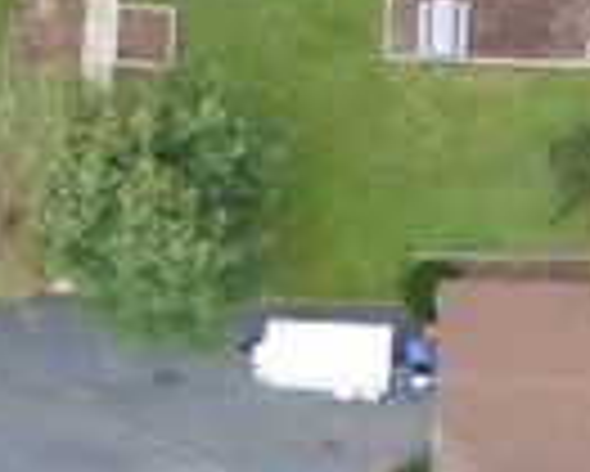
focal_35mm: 115
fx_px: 2010
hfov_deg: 16.7
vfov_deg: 13.2
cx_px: 272
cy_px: 521
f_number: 2.8
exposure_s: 1/117
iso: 100
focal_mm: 3.61
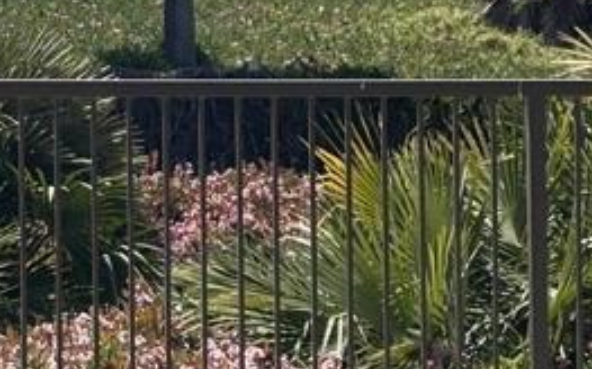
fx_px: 3467
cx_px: -198
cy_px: -171
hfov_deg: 9.6
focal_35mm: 215
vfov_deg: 6.0
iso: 32
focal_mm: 5.96
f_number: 1.6
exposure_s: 1/3937
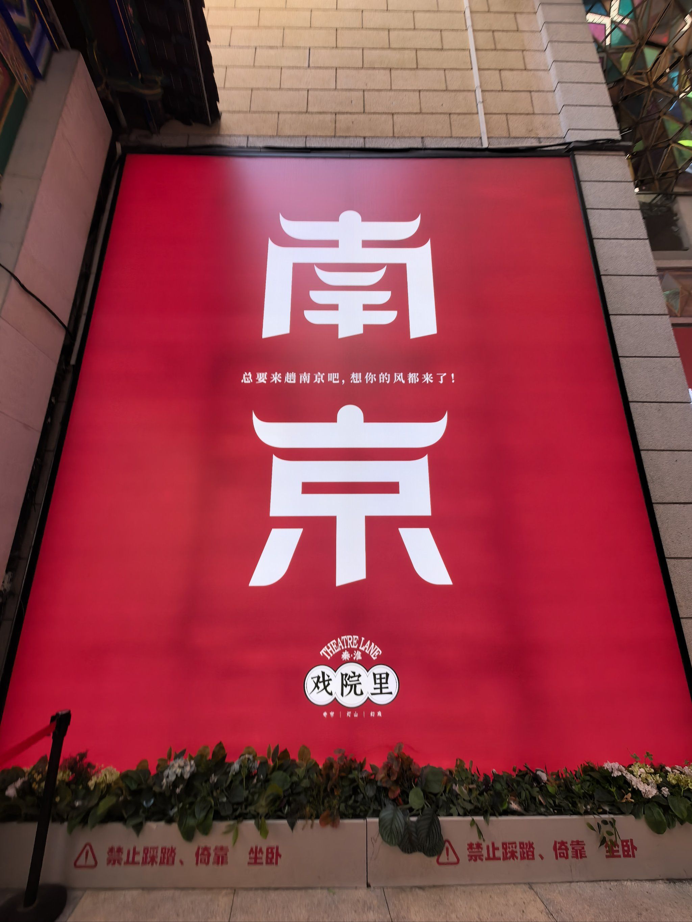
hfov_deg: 89.9
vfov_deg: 106.2
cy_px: 461
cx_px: 346
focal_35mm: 13
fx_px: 347
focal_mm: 1.95
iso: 64
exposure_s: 1/100
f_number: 2.2
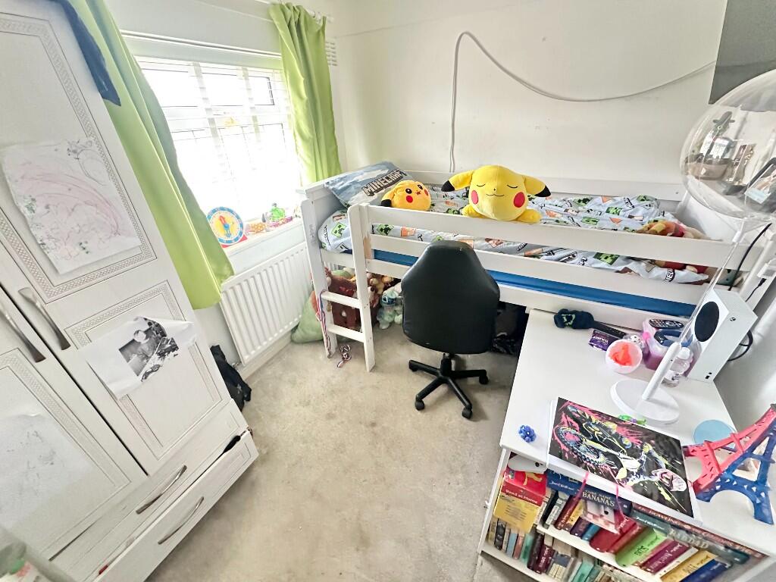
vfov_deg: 85.7
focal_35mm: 14
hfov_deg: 102.1
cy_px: 291
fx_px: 314
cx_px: 388
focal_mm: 2.22
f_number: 2.2
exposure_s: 1/60
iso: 800
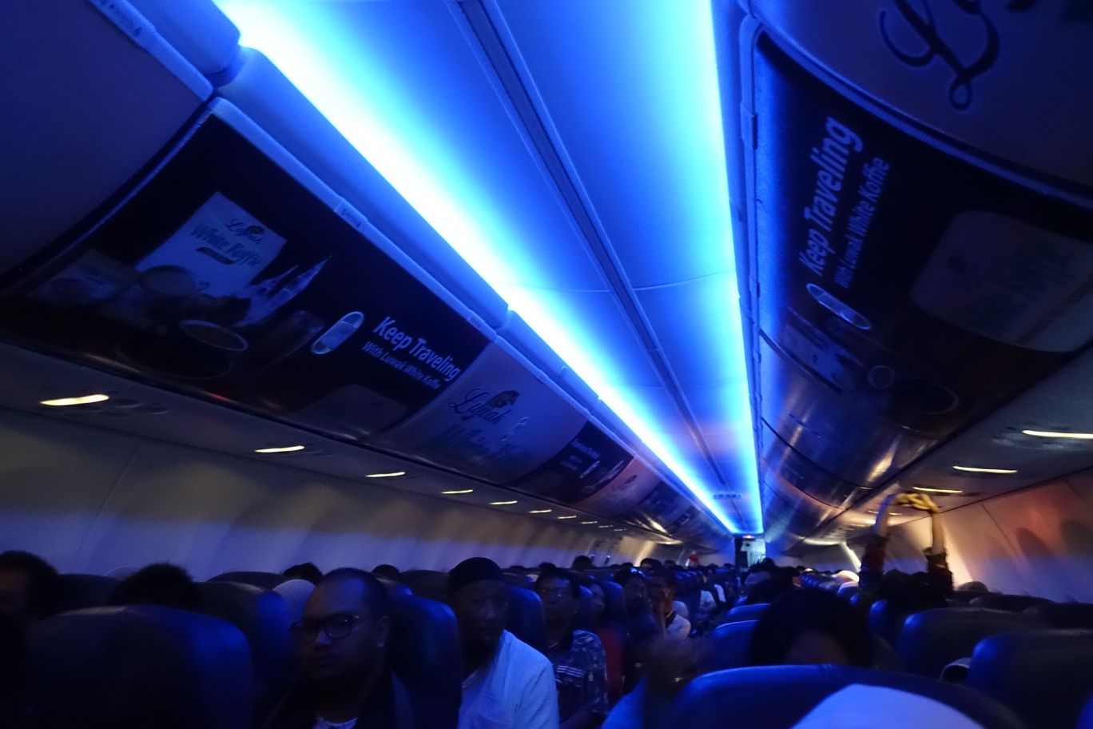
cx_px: 546
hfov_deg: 73.7
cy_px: 364
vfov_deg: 53.1
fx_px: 729
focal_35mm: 24
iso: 3200
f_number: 1.8
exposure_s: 1/4
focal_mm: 8.8
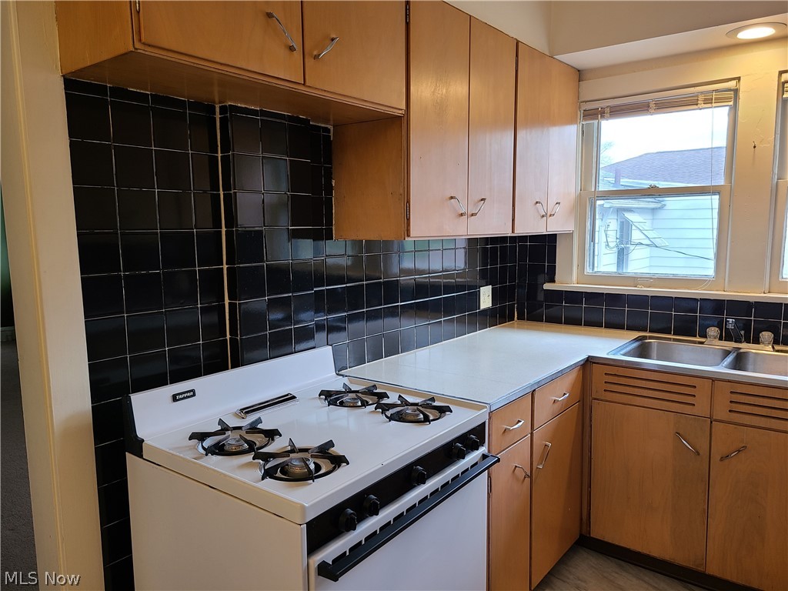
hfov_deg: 67.3
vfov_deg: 53.1
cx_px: 394
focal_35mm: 26
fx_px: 592
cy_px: 296
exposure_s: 1/59
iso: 80
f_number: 1.8
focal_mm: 5.4
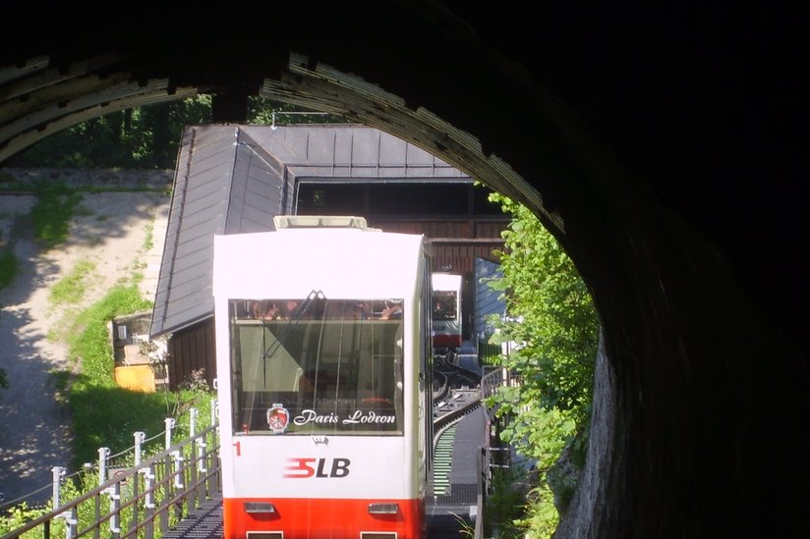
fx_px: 3577
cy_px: 436
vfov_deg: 8.6
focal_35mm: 159
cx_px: 244
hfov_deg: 12.9
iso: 50
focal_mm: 17.4
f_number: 4.9
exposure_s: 1/125
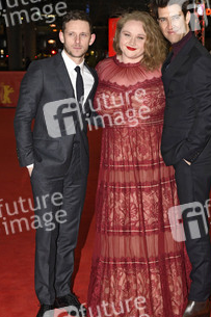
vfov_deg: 33.9
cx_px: 127
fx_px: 519
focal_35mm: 59
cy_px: 165
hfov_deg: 22.9
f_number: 4.5
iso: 1600
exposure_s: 1/320
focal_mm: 30
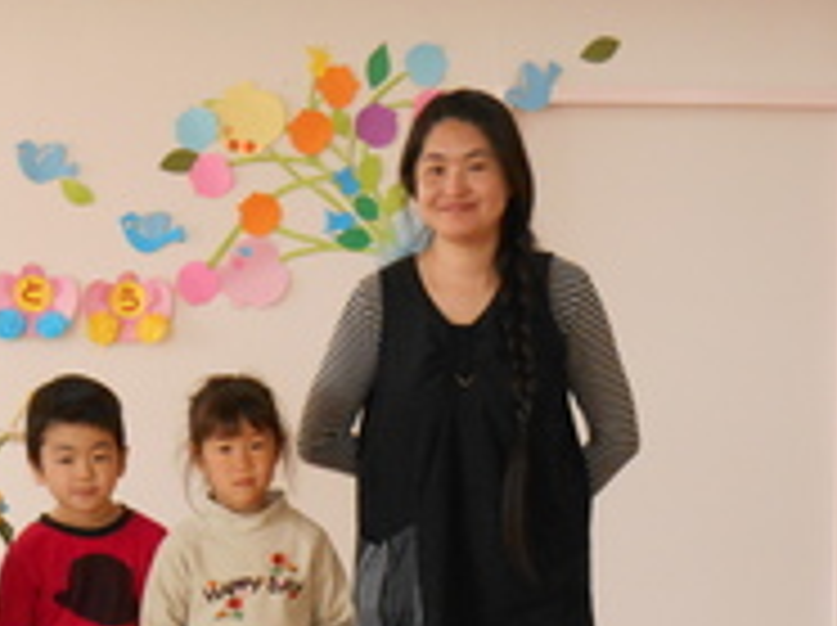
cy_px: 558
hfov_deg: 14.9
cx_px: 184
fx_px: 3188
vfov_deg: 11.1
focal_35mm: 132
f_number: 4.5
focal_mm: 12.5
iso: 400
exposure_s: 1/60
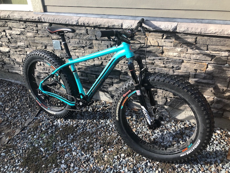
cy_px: 86
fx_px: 186
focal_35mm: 28
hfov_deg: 63.4
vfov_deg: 49.7
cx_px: 115
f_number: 1.8
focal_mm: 3.99
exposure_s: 1/436
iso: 20
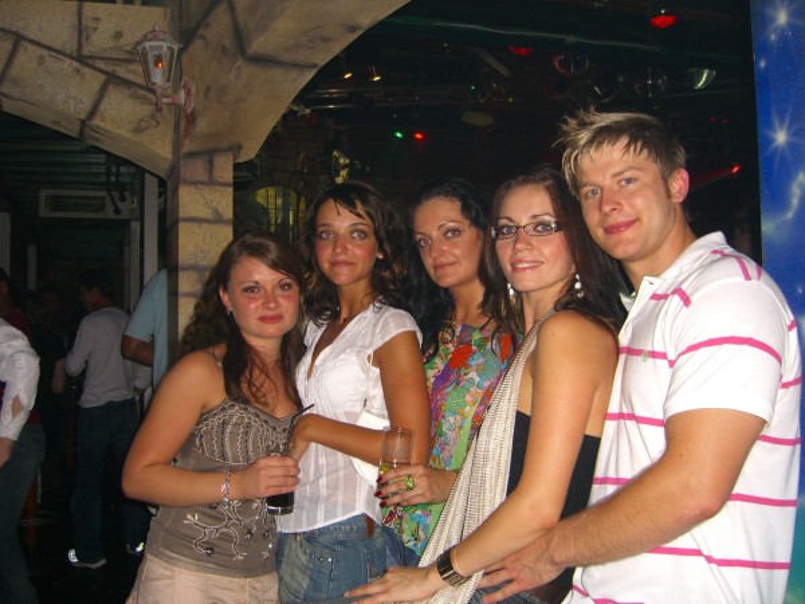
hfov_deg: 49.0
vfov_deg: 37.7
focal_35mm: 38
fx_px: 884
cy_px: 302
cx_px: 402
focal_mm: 7.9
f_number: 2.8
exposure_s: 1/60
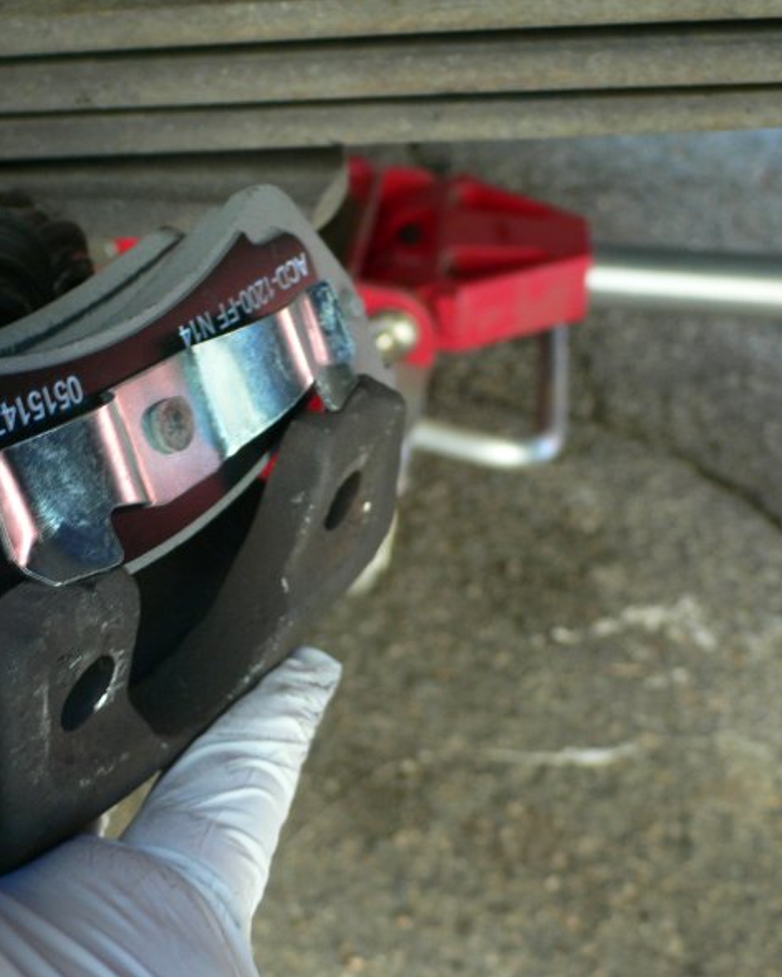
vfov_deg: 41.2
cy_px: 495
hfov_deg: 32.3
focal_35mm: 45
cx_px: 124
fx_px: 1302
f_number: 2.8
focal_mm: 6.3
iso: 100
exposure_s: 1/30
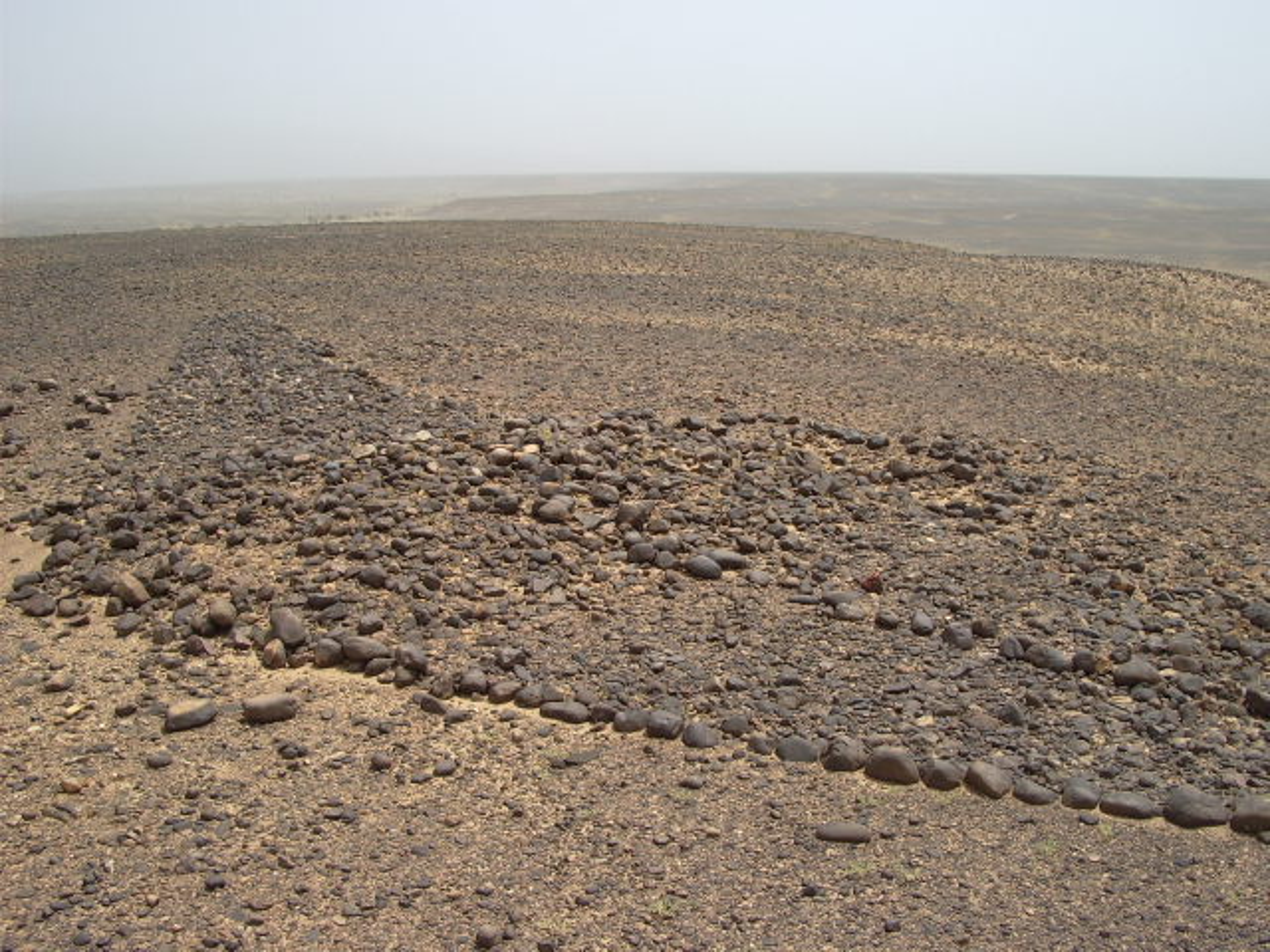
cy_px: 476
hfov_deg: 49.0
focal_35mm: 38
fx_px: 1394
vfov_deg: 37.7
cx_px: 635
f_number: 4.3
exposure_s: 1/500
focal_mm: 5.8
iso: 50
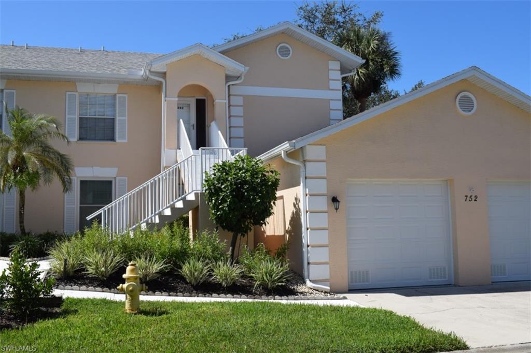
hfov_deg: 49.6
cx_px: 266
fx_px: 575
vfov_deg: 34.2
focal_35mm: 39
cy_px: 176
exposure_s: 1/400
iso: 200
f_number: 10
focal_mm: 26
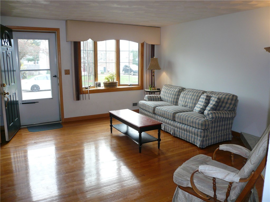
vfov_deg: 49.7
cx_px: 135
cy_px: 101
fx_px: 218
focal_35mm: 28
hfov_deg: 63.4
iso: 100
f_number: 2.8
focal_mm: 4.6
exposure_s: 1/50
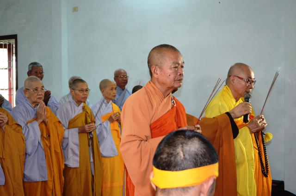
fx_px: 443
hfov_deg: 36.9
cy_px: 98
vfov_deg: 25.0
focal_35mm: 54
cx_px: 148
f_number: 5
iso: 1400
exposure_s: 1/60
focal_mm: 36
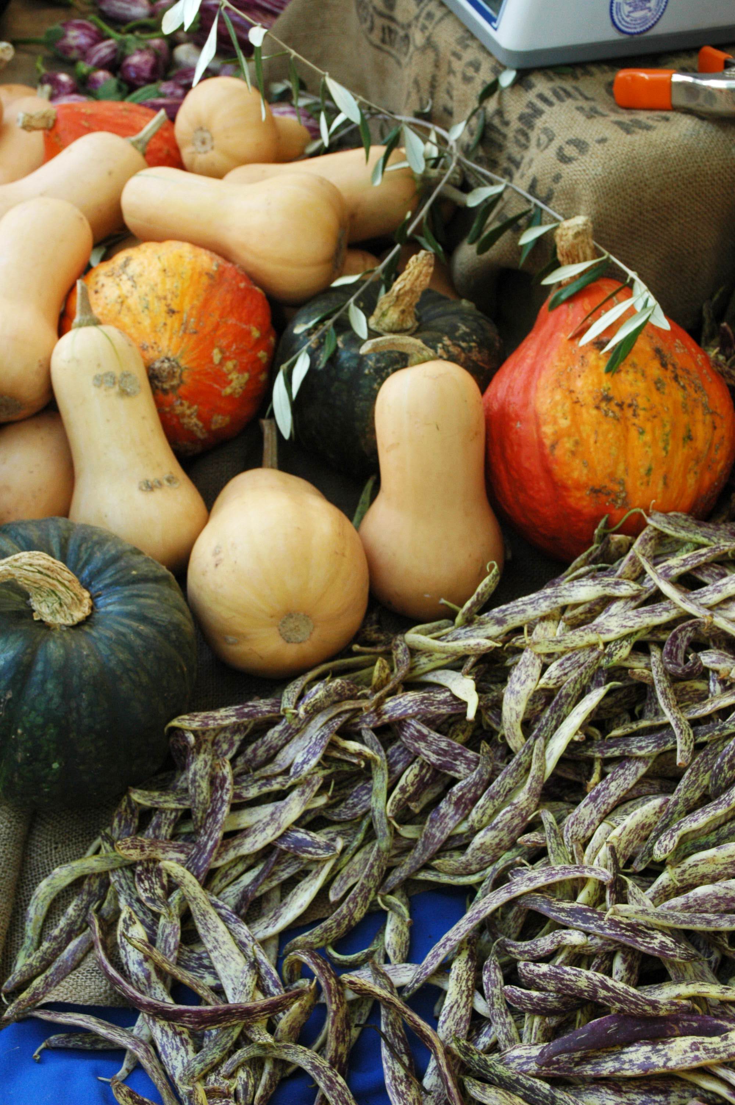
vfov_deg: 45.0
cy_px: 552
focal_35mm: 44
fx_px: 1335
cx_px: 368
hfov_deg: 30.8
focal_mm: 29
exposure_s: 1/80
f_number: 9
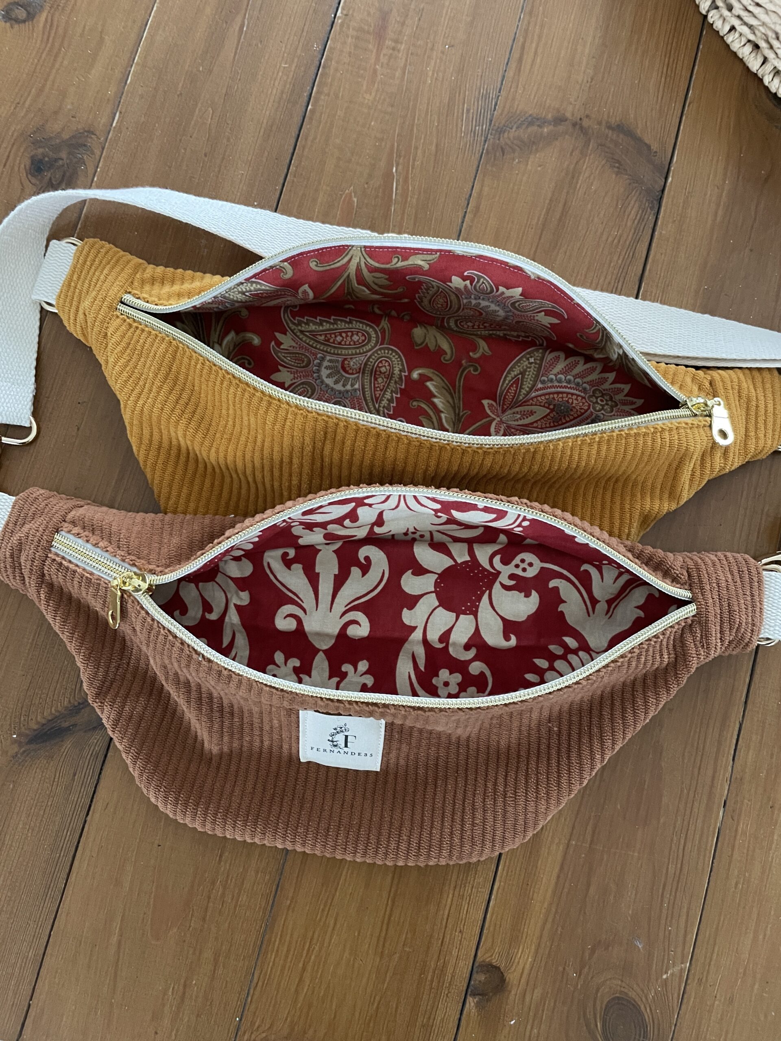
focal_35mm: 26
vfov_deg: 67.3
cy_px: 520
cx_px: 390
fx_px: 782
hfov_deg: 53.1
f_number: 1.6
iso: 640
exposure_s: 1/36
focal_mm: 4.2
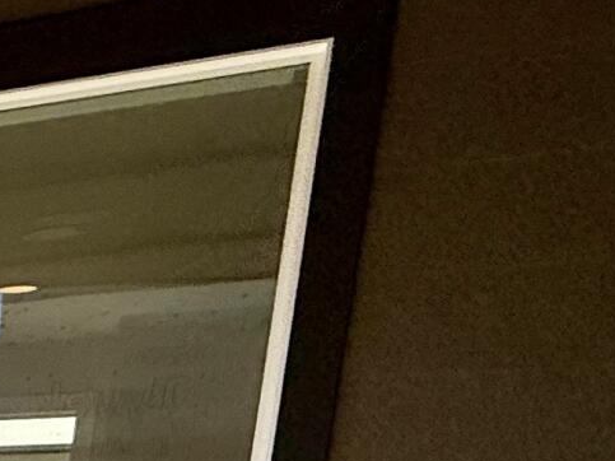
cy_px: 832
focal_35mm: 87
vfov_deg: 14.8
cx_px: -983
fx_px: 1545
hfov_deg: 13.5
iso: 50
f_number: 2.2
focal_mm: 2.22
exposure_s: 1/2024
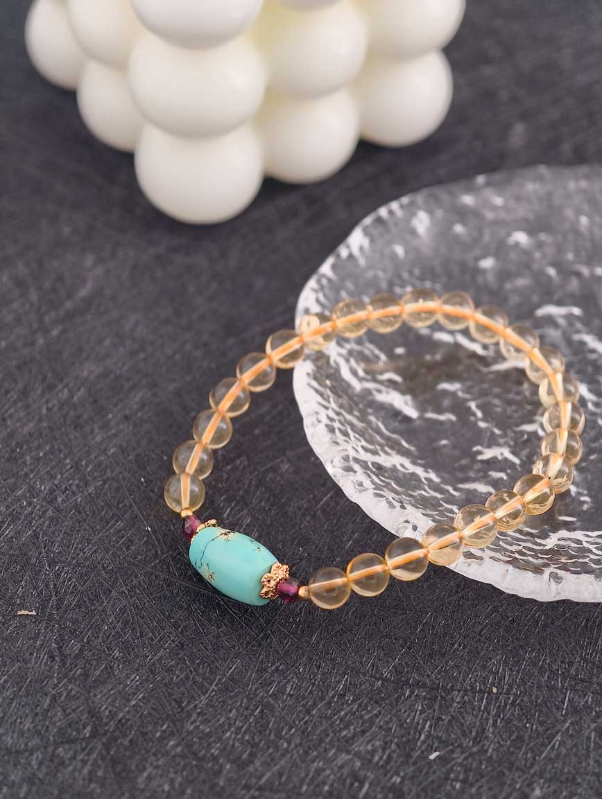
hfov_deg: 17.4
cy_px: 400
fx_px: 1966
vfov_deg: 23.0
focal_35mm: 85
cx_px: 301
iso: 125
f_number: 2.67
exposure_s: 1/160
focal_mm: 22.48
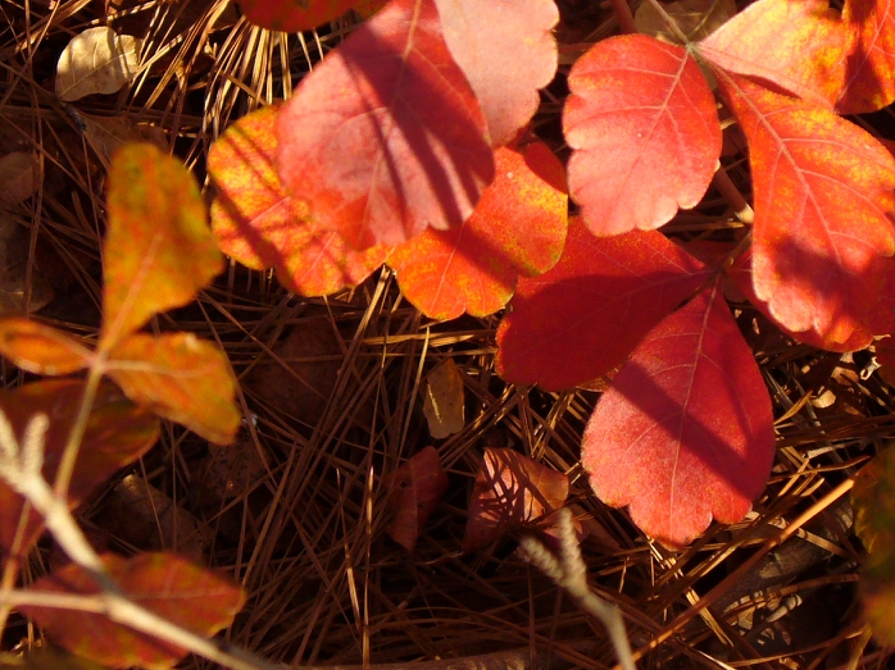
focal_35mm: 138
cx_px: 623
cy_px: 183
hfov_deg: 14.3
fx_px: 3567
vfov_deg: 10.7
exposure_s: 1/400
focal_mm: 11.4
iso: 80
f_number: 3.2
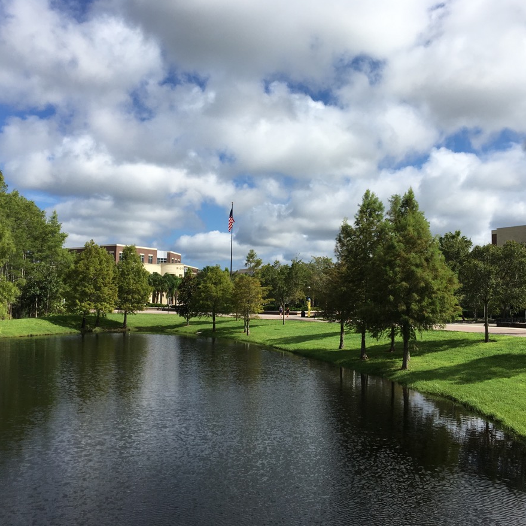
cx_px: 291
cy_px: 260
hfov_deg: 47.1
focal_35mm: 35
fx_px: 602
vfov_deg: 47.2
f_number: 2.2
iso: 25
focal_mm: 4.15
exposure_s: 1/2262
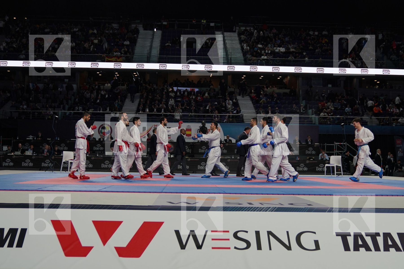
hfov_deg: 43.6
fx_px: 505
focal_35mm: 45
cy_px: 134
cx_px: 202
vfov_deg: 29.9
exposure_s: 1/500
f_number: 2.8
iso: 320
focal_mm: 30
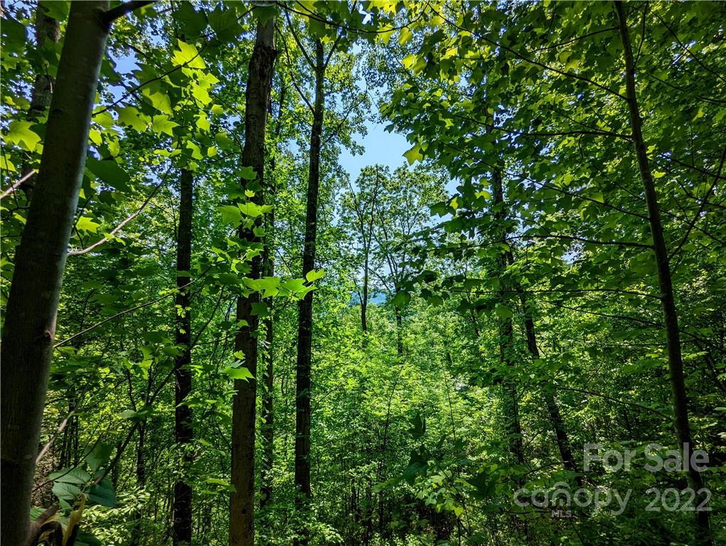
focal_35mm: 16
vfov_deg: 78.2
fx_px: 336
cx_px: 363
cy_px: 273
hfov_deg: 94.4
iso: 44
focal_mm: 2.35
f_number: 2.2
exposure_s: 1/2212
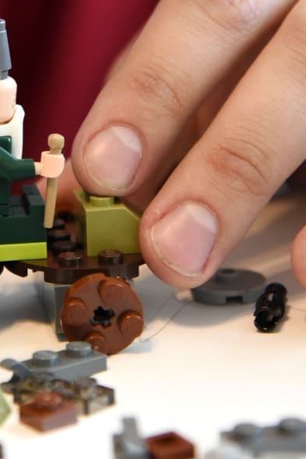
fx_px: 2523
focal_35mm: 198
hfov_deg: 6.9
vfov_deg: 10.4
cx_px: -18
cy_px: 156
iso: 5000
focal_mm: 86
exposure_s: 1/100
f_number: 5
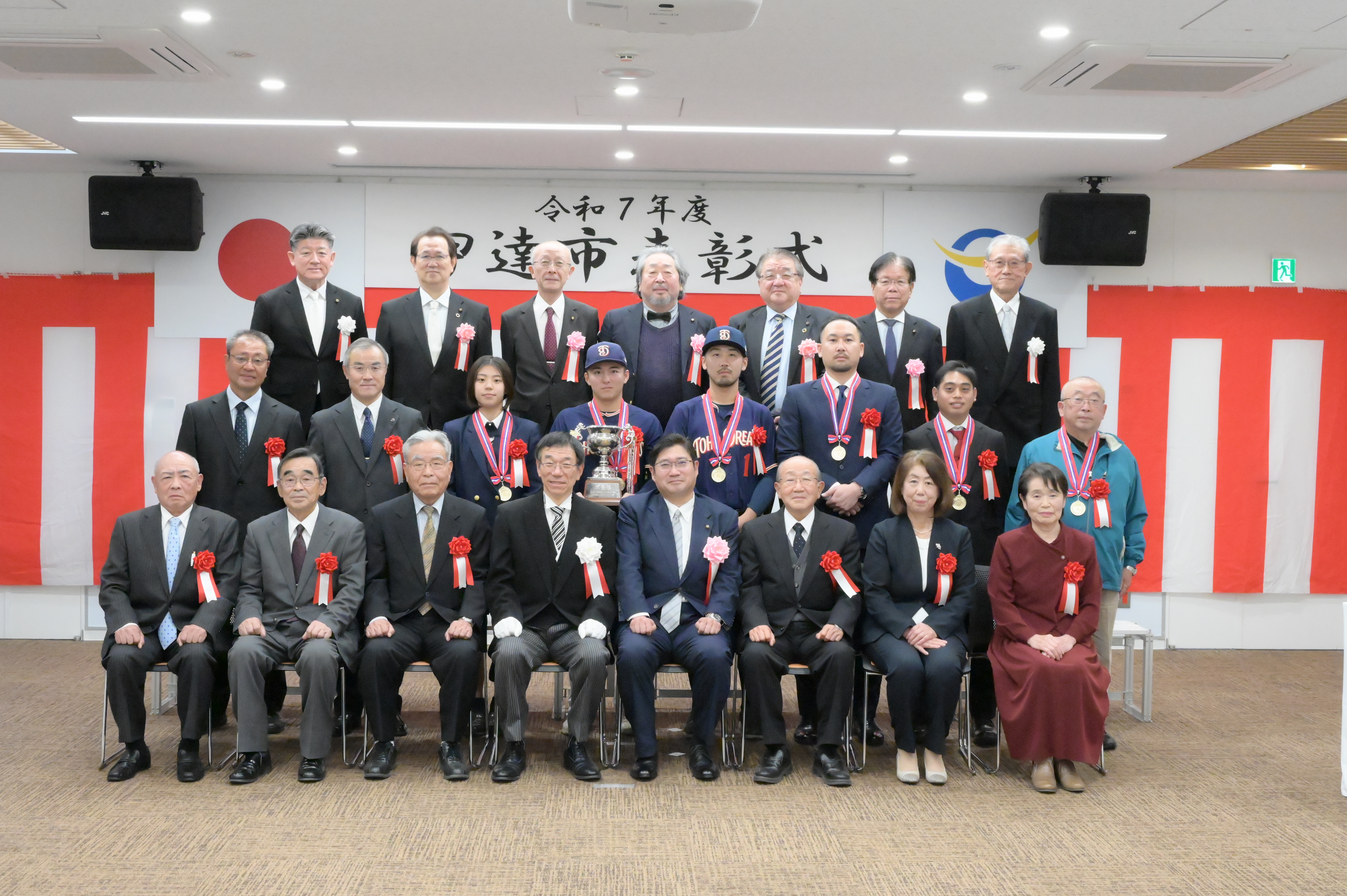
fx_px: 1570
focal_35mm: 42
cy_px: 448
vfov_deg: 31.9
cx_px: 674
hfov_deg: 46.4
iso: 22800
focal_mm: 42
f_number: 8
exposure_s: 1/640
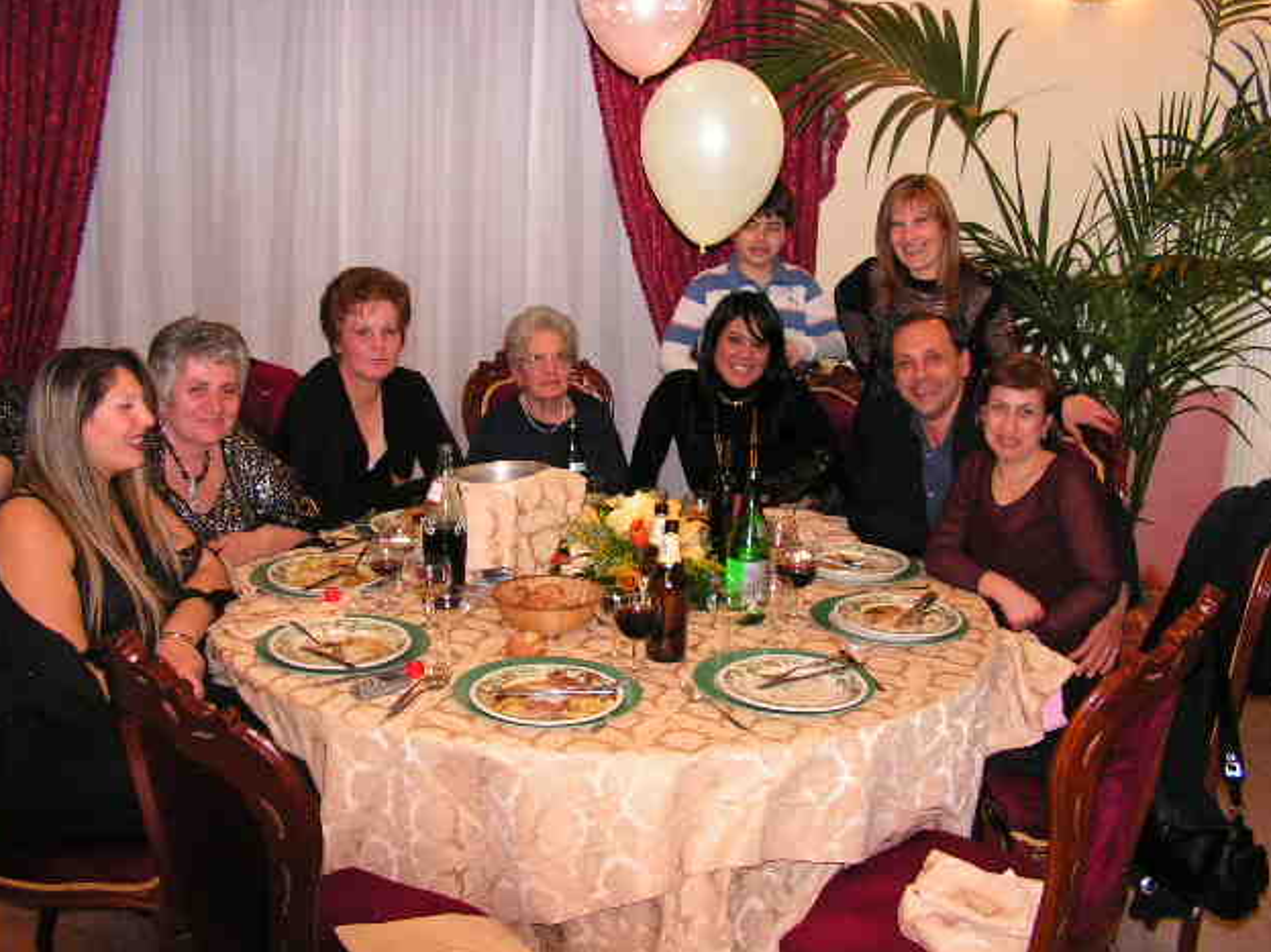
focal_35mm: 37
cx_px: 632
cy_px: 467
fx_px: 1358
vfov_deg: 38.7
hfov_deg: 50.1
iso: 200
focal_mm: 6
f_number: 3.2
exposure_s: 1/40
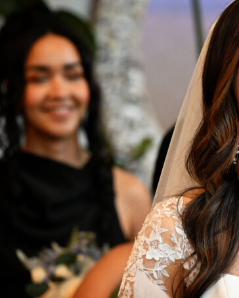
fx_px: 2803
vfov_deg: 6.1
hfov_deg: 4.9
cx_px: 284
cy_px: 102
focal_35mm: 317
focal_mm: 150
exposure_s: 1/160
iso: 3200
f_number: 4
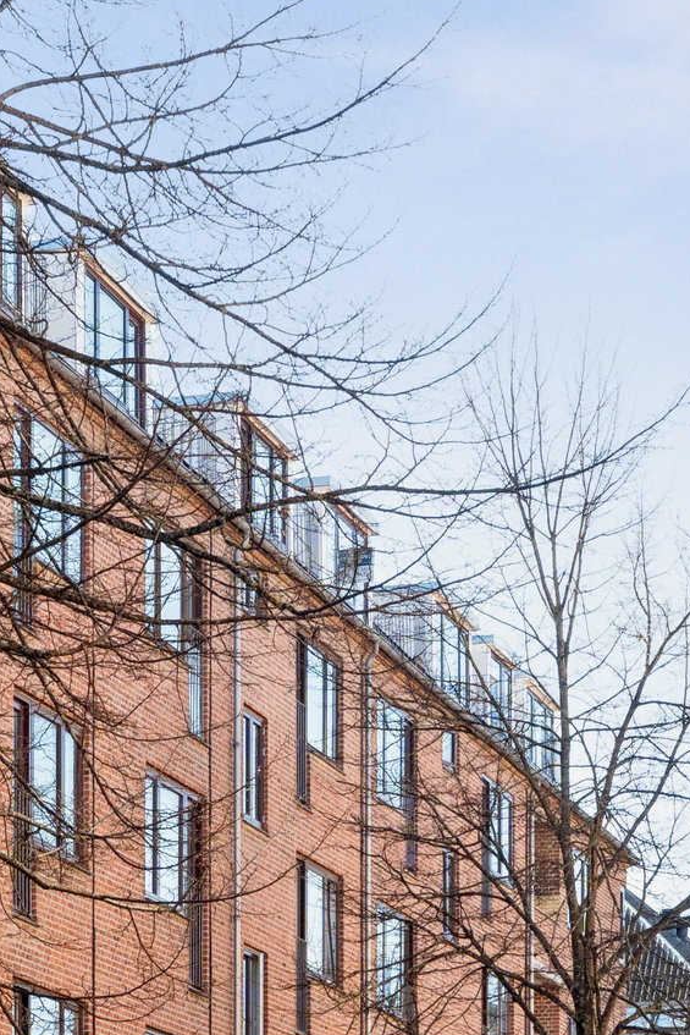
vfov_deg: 16.4
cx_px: 100
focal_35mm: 124
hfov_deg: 11.0
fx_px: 3563
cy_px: 826
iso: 800
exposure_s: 1/250
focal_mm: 35
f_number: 10
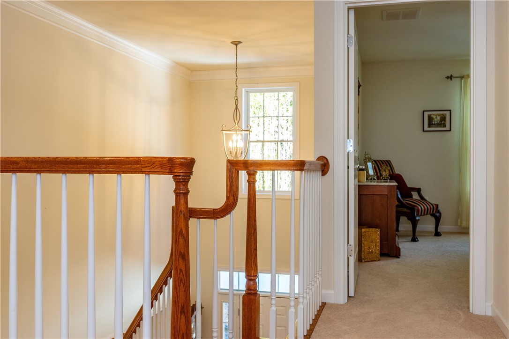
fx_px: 495
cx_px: 254
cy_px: 170
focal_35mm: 35
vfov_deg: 37.9
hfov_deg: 54.4
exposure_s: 1/15
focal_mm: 35
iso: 320
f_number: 6.3
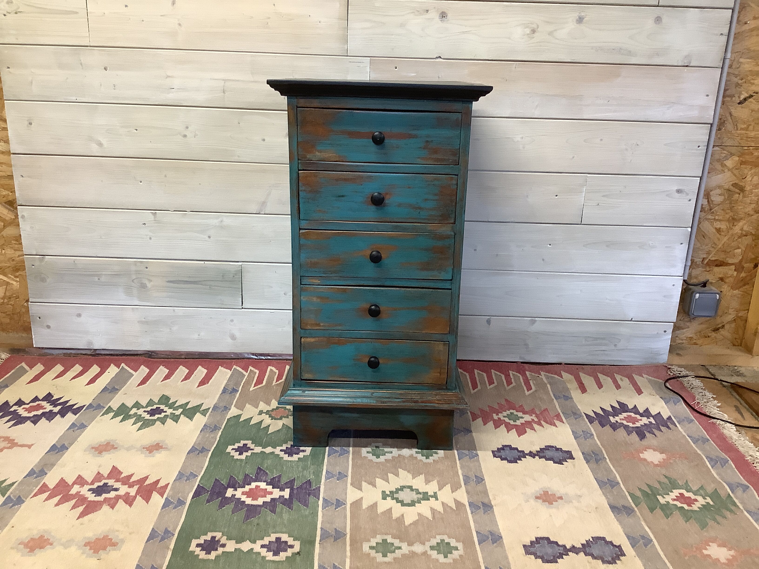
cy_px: 284
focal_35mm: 31
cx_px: 380
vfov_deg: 45.4
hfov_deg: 58.4
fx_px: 680
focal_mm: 3.3
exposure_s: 1/60
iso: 160
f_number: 2.4
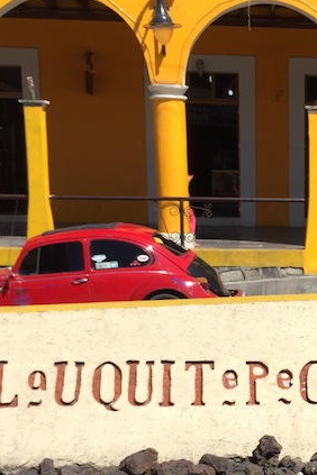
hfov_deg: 17.6
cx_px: 402
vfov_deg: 27.3
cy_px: 365
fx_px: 964
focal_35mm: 73
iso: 32
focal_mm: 4.15
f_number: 2.2
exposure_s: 1/1582
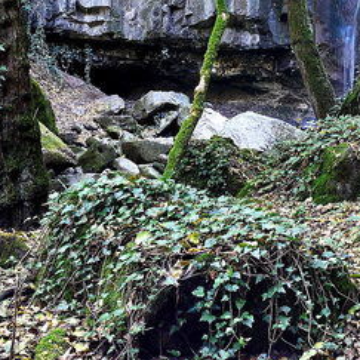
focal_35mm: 66
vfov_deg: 25.9
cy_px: 105
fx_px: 777
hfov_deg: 25.1
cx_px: 338
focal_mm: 21
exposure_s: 4
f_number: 25
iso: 100
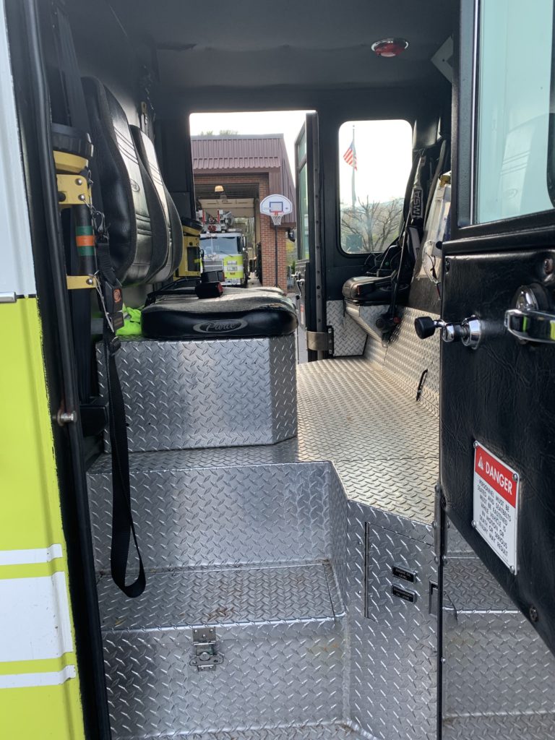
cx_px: 278
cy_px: 370
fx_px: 556
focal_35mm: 26
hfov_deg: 53.1
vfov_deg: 67.3
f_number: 1.8
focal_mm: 4.25
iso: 25
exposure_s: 1/122
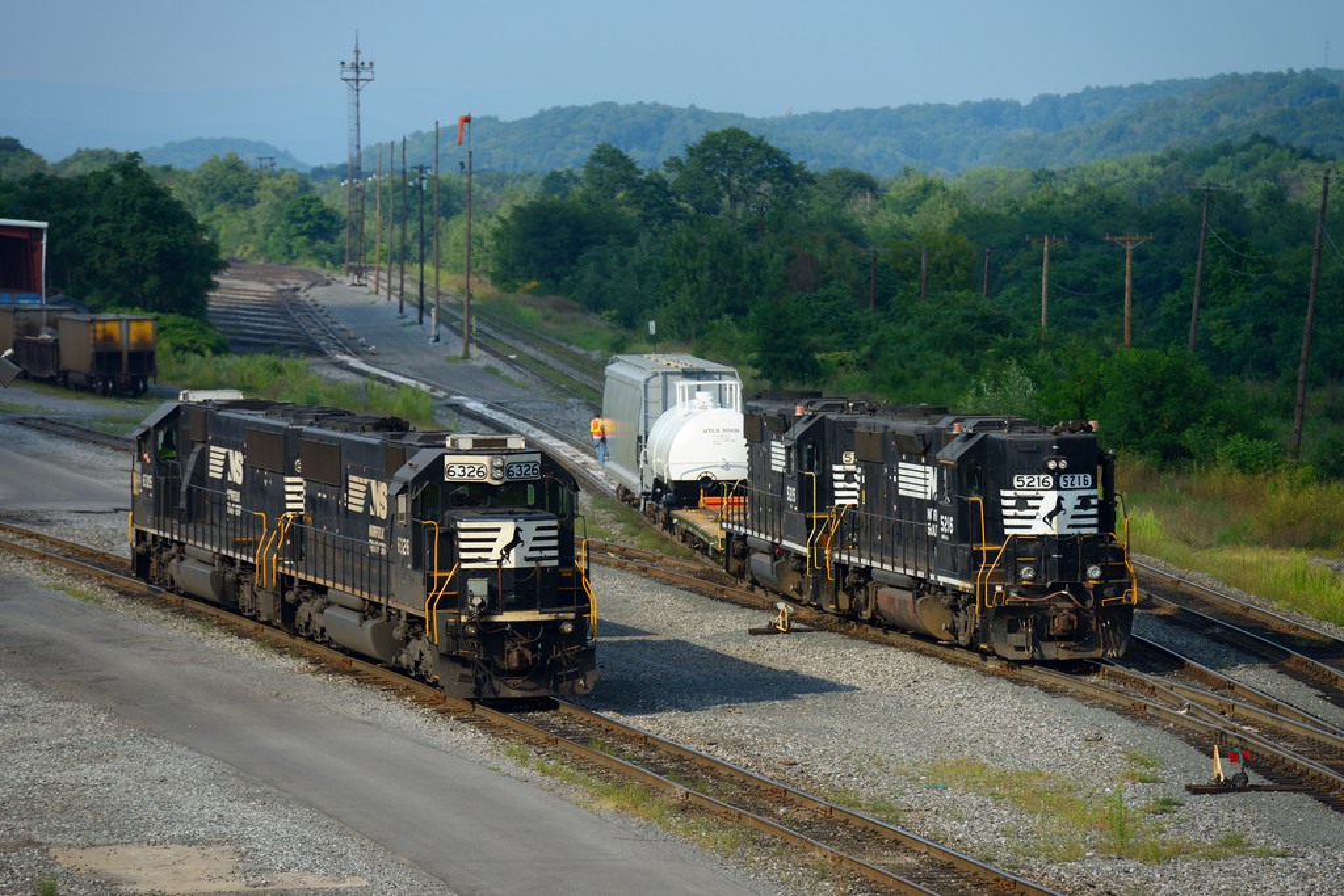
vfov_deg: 6.9
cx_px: 672
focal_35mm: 200
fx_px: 7467
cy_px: 448
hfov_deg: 10.3
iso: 400
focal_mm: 200
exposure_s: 1/1250
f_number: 8
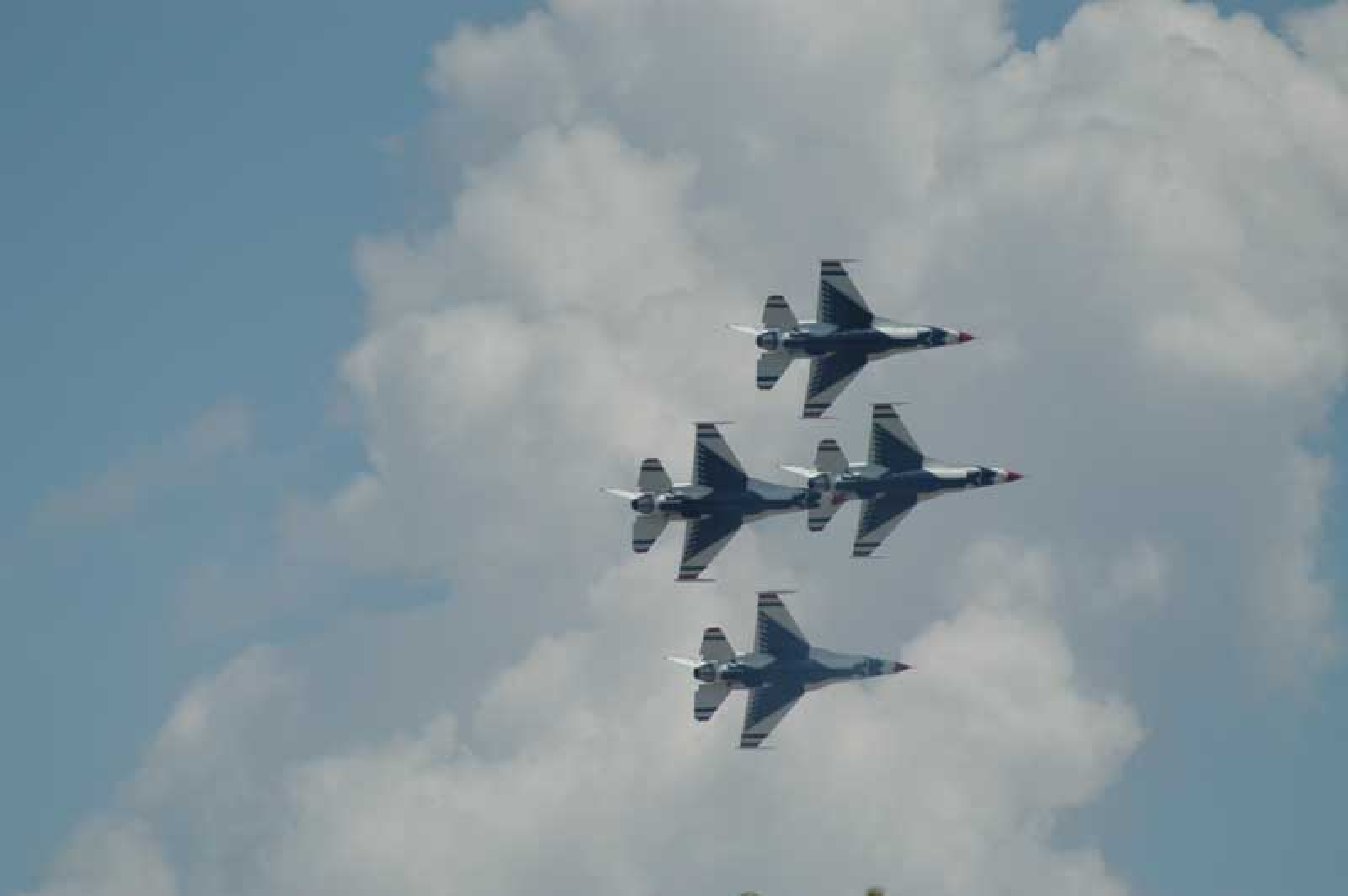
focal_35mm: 450
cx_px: 674
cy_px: 448
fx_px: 16836
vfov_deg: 3.0
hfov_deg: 4.6
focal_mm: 300
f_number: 5.6
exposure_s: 1/2000
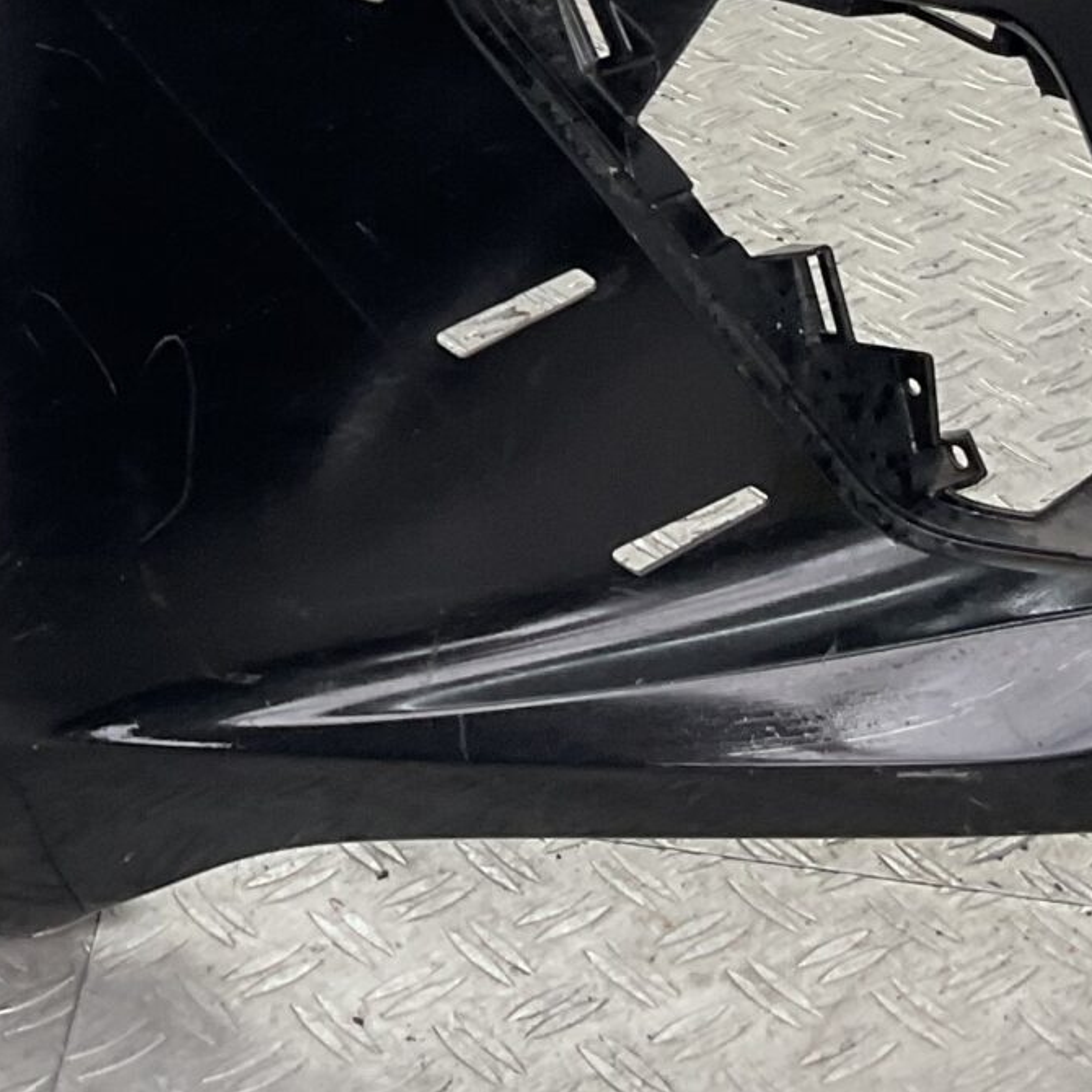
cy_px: -158
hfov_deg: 17.1
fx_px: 3498
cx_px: -121
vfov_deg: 17.1
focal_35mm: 98
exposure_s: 1/120
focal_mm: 3
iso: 32
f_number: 1.8
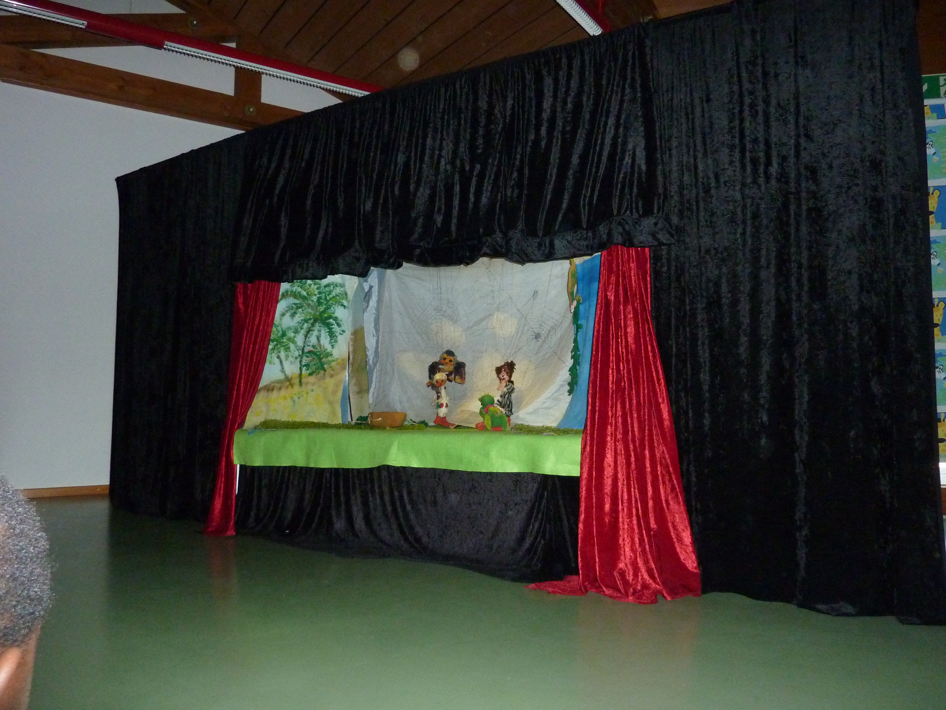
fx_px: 683
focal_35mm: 25
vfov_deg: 54.9
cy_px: 355
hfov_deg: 69.4
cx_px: 473
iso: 400
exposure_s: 1/125
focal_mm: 4.1
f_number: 3.3
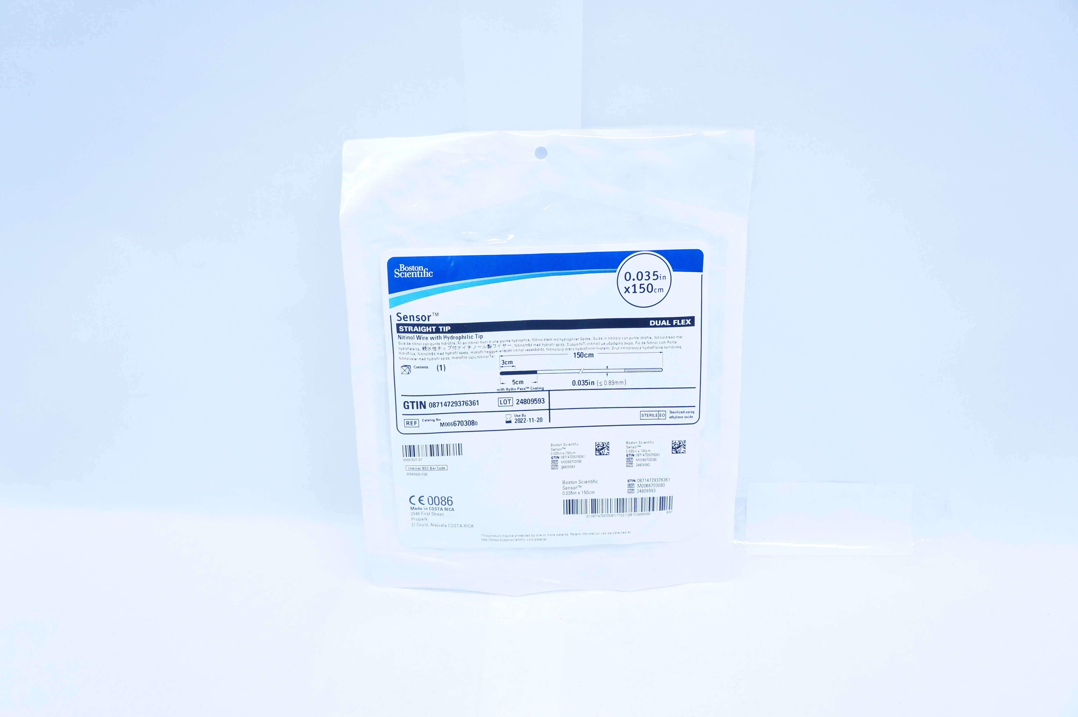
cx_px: 539
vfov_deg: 43.5
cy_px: 358
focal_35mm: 30
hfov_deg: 62.0
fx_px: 897
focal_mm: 20
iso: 800
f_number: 4.5
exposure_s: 1/200
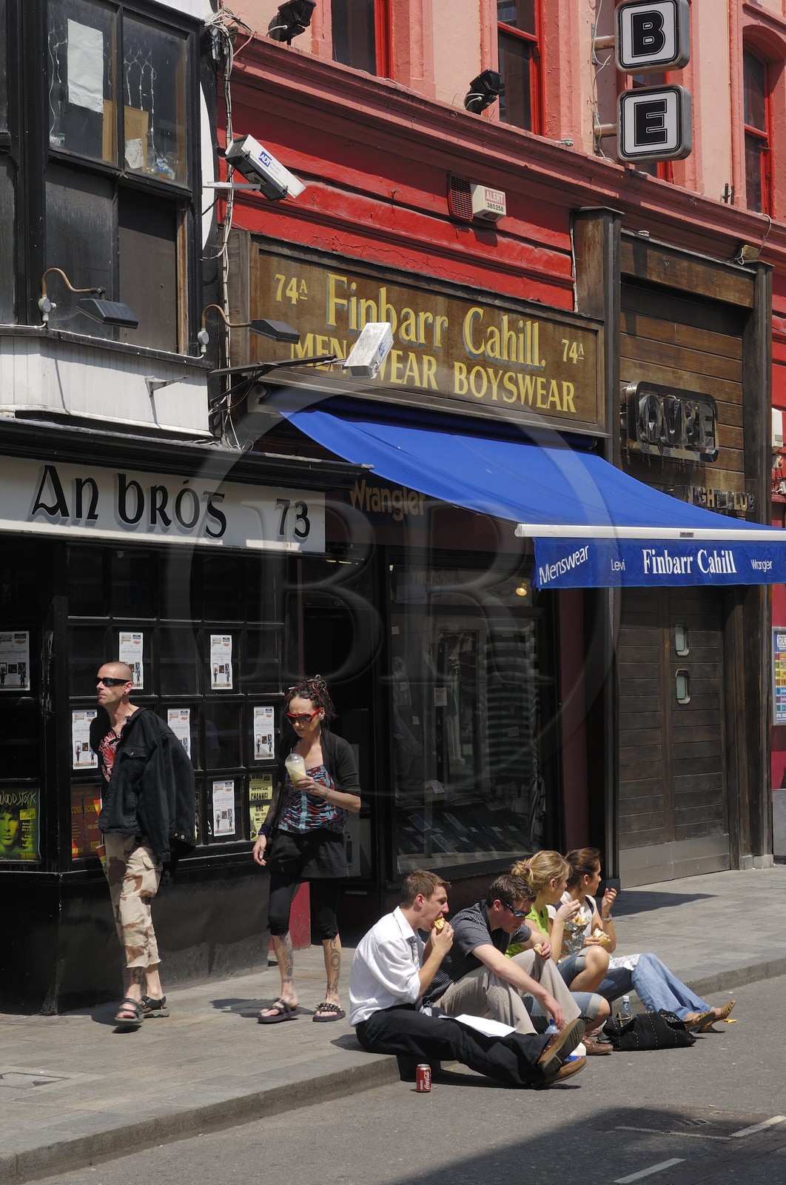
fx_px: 2562
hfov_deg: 17.4
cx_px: 393
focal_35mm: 78
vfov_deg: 26.0
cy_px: 592
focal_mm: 52
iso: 100
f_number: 8.5
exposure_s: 1/160
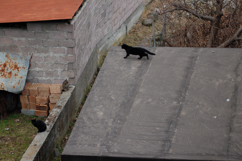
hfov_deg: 19.5
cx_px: 121
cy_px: 80
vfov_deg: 13.0
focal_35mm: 105
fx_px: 705
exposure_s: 1/125
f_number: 4
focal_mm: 70
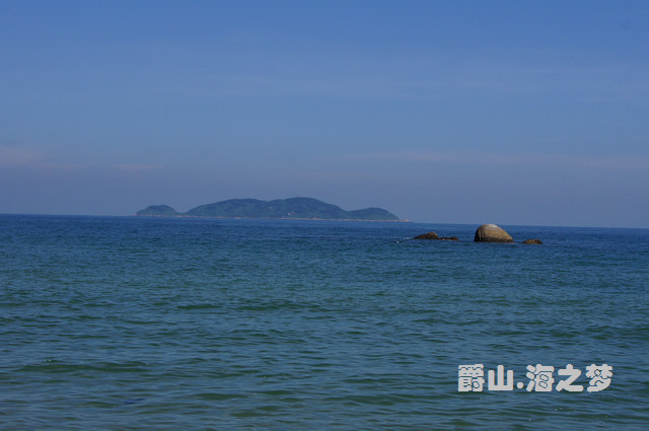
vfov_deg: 20.1
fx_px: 1215
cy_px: 216
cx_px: 324
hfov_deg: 29.9
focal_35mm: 68
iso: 200
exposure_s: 1/1000
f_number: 9
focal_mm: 45
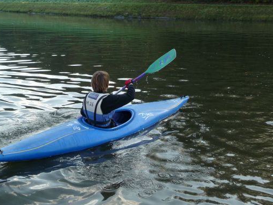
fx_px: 378
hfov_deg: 39.5
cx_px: 107
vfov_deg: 30.1
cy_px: 129
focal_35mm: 48
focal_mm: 6.3
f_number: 3.8
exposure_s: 1/250
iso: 200
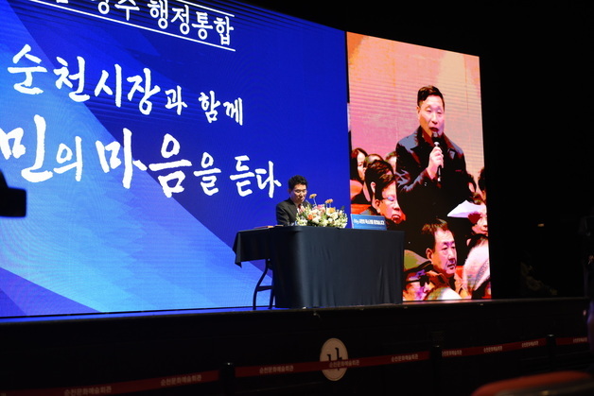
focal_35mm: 60
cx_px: 297
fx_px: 990
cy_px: 198
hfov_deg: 33.4
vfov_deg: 22.6
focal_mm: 60
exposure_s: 1/400
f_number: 2.8
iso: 1250
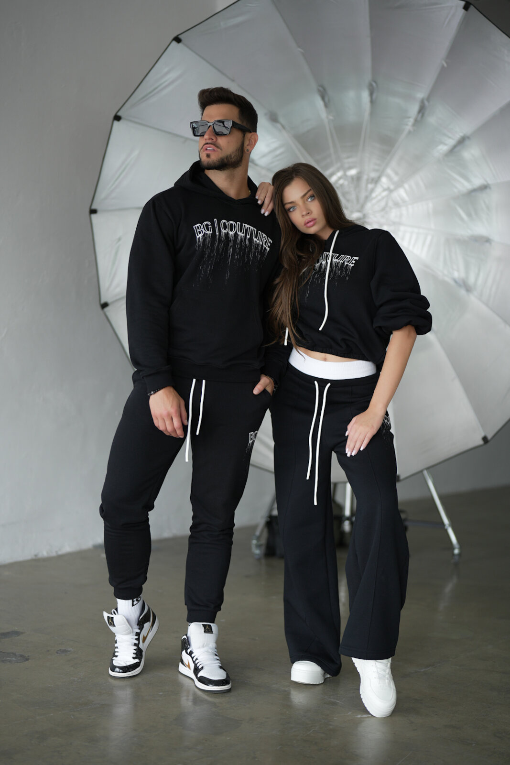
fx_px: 1062
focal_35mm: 50
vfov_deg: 39.6
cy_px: 382
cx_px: 255
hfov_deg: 27.0
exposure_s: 1/320
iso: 160
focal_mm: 50
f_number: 1.4
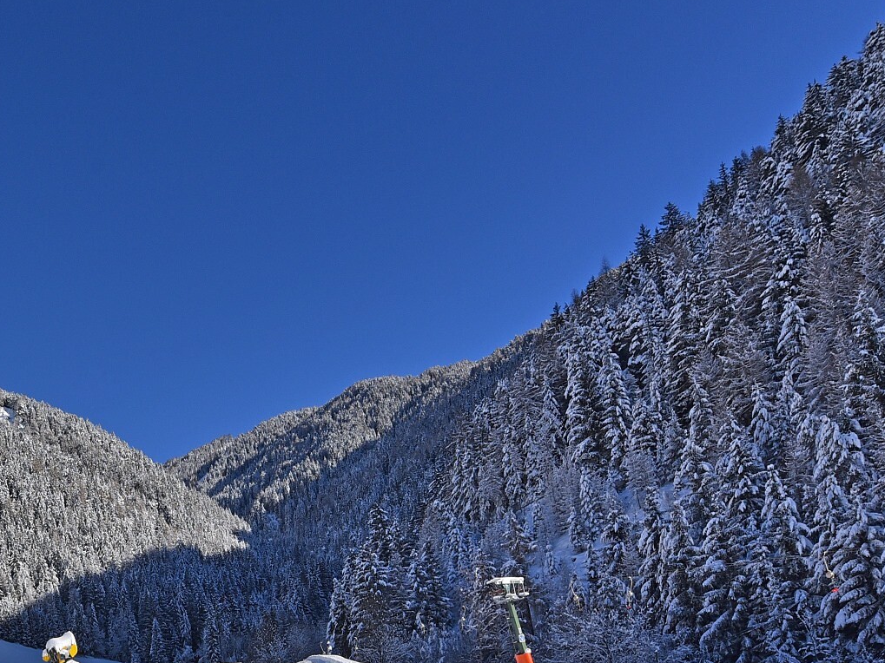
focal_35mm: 29
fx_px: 741
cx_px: 76
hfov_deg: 53.4
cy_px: 469
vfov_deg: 47.0
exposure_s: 1/800
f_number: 11
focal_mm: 16
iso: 160
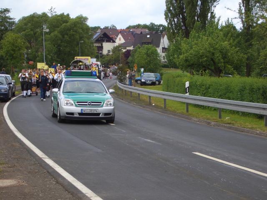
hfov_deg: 22.3
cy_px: 100
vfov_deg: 16.8
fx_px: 679
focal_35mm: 88
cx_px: 134
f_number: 7
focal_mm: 14.6
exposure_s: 1/100
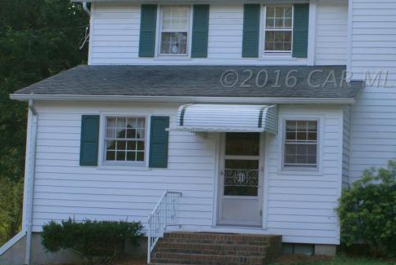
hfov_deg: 21.9
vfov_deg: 14.8
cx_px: 313
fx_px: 1012
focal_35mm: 92
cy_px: 79
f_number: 6.3
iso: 100
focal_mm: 26
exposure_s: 1/125
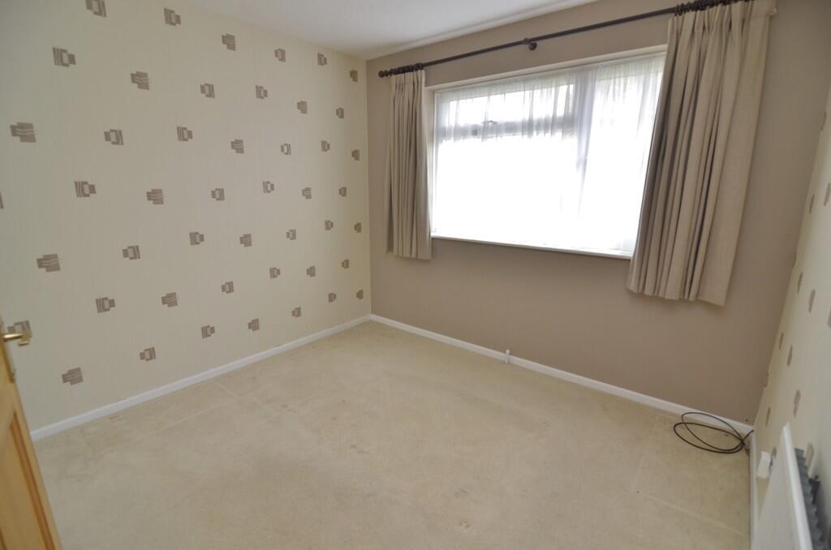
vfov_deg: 71.8
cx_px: 416
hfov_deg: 95.1
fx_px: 380
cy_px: 275
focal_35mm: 16
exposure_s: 1/60
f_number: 4
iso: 400
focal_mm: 11
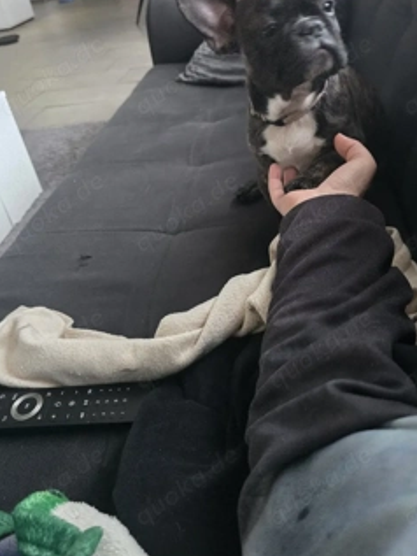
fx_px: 465
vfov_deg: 61.3
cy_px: 232
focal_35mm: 29
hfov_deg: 48.2
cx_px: 224
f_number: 1.7
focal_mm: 6.3
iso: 1250
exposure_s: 1/50.3
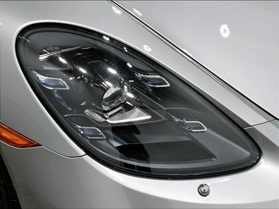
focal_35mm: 29
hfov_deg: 61.7
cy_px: 104
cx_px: 140
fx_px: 234
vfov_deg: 48.2
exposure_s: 1/200
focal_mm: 3
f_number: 1.8
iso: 16
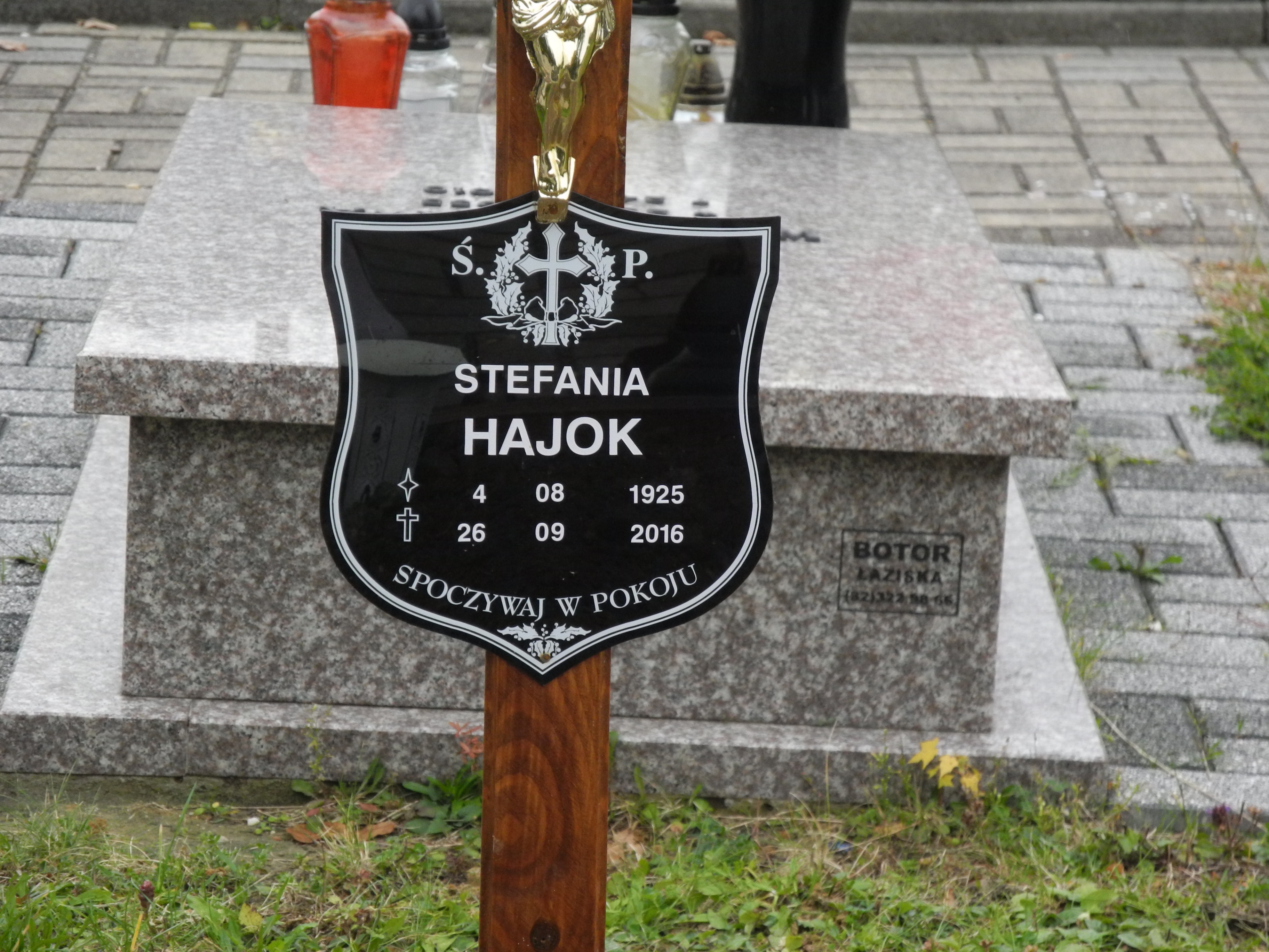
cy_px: 476
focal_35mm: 153
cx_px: 634
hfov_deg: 12.9
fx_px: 5609
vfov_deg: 9.7
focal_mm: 32.6
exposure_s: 1/400
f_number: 5
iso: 400
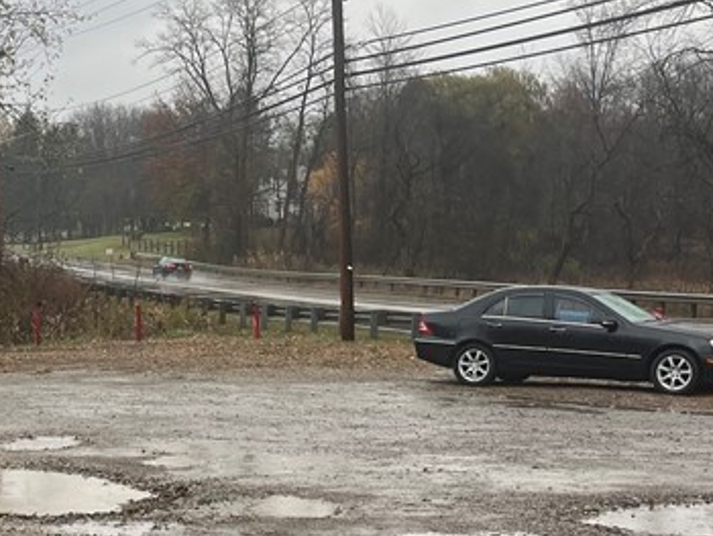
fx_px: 1566
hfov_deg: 25.2
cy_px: 393
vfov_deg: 19.3
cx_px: 151
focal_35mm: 76
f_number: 1.6
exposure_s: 1/148
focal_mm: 5.1
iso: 32
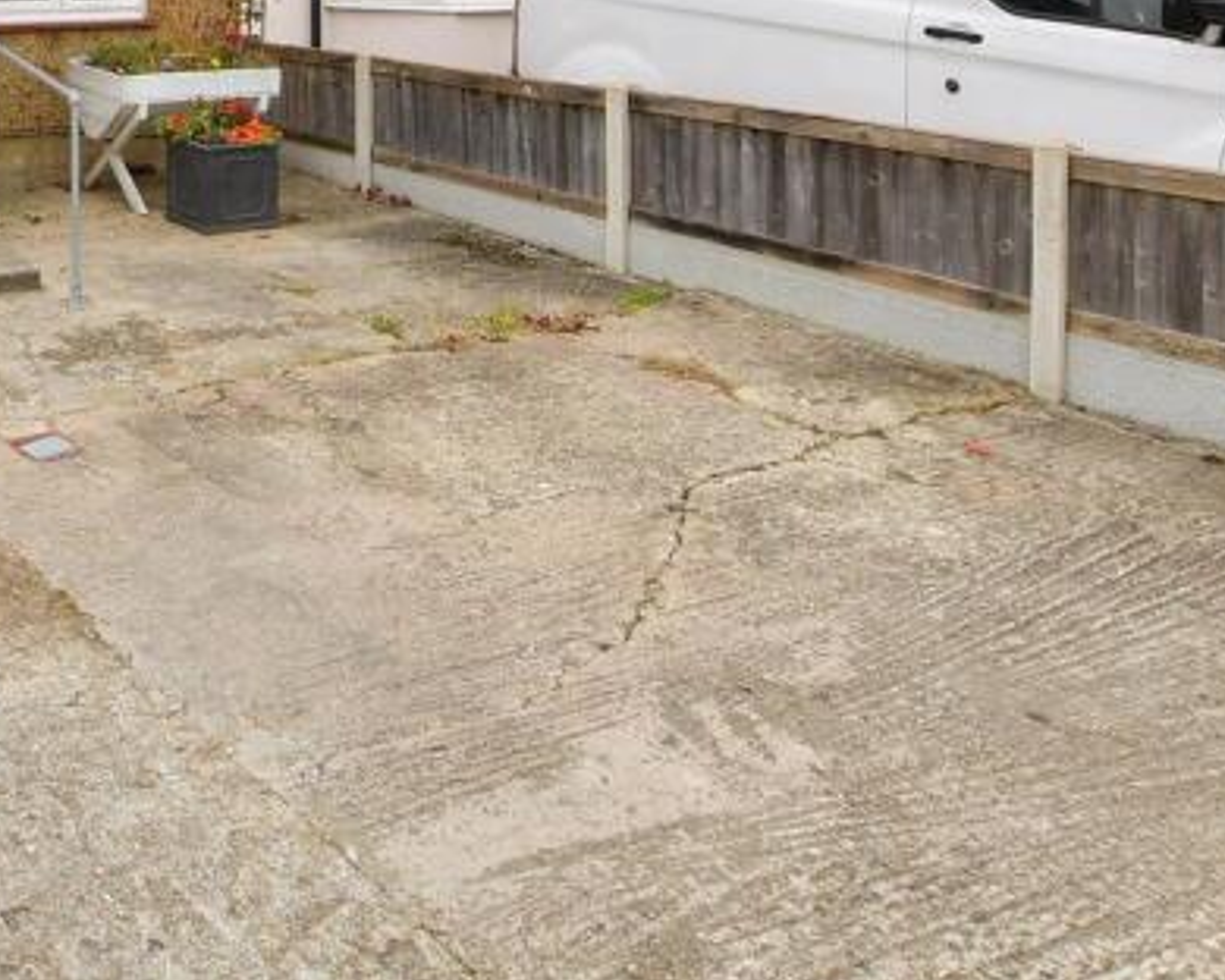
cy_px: -71
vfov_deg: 35.1
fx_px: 1341
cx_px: 9
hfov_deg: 42.6
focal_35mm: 37
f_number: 8
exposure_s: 1/80
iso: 80
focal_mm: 10
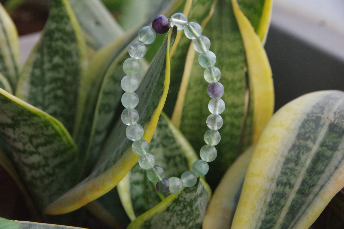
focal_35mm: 90
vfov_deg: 15.2
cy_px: 114
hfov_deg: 22.6
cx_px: 172
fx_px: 859
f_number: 6.3
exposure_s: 1/125
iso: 3200
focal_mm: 60
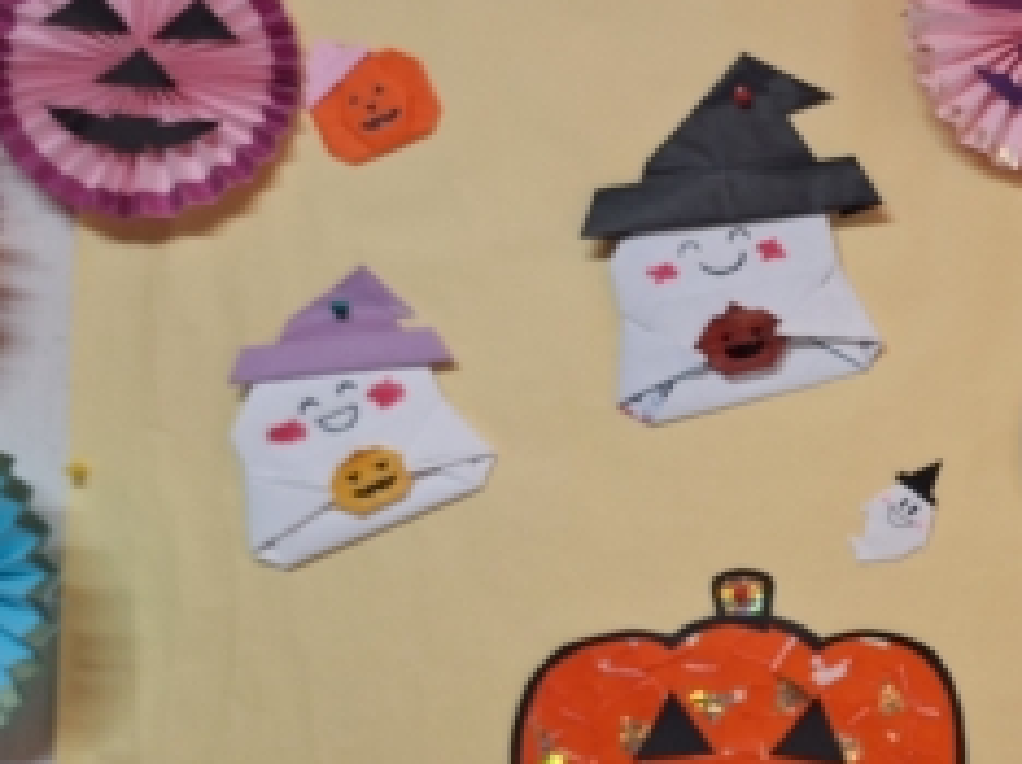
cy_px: 445
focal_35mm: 59
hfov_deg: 30.7
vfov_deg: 24.7
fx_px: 1740
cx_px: 987
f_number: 1.8
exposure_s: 1/50
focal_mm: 5.54
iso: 125
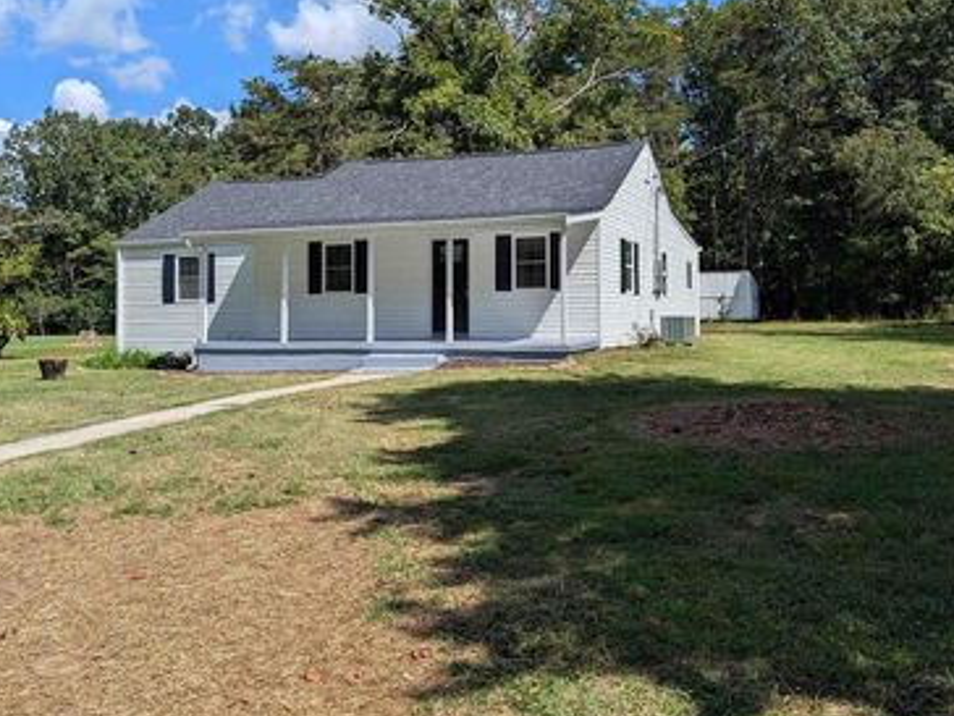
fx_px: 909
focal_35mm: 33
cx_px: 487
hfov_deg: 55.3
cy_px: 275
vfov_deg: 42.7
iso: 20
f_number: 1.68
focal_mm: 6.9
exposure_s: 1/1357
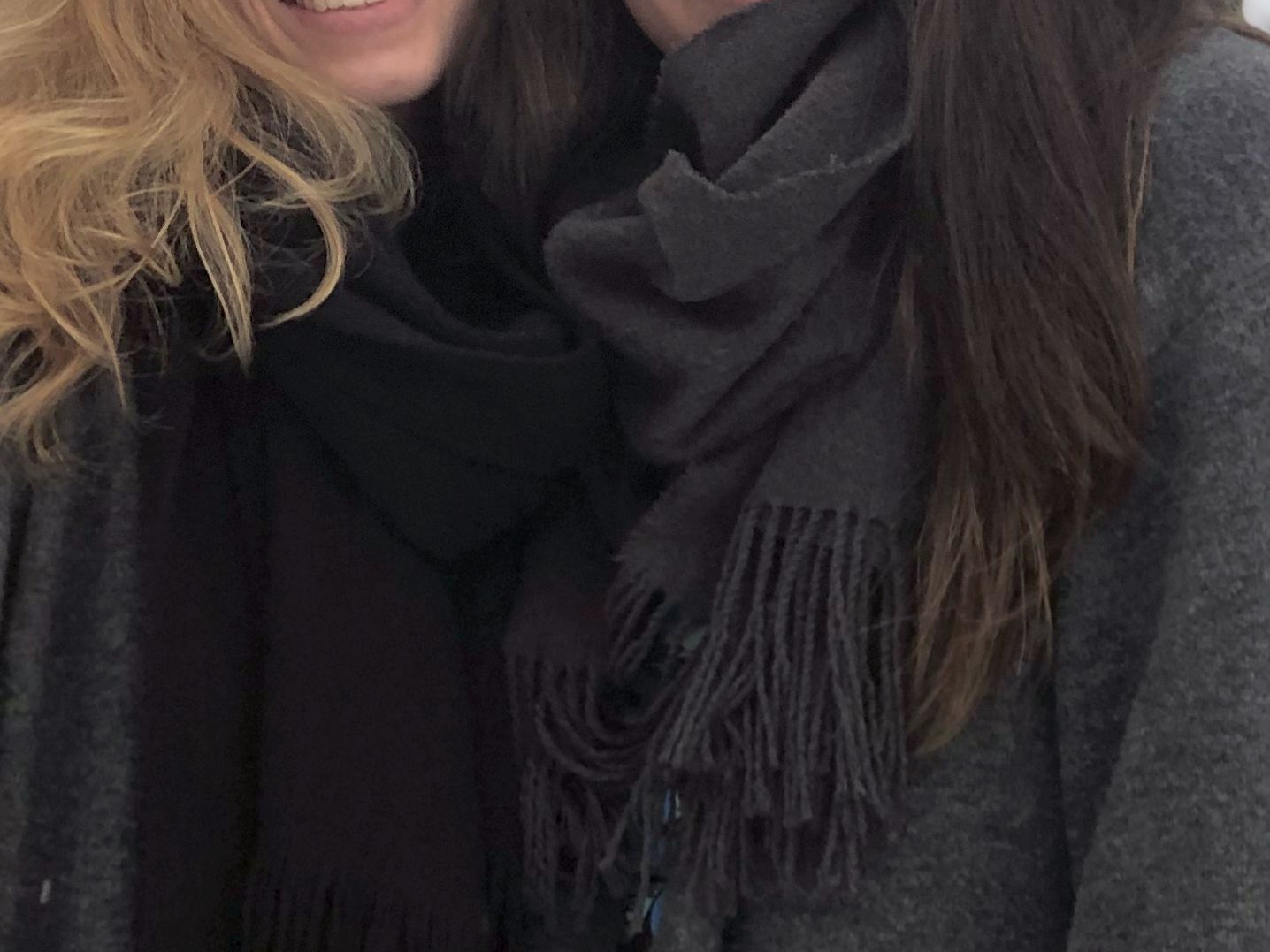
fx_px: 5870
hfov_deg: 12.3
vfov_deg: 9.3
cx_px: 255
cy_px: 245
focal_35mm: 160
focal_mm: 6.6
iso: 25
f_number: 2.8
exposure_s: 1/40
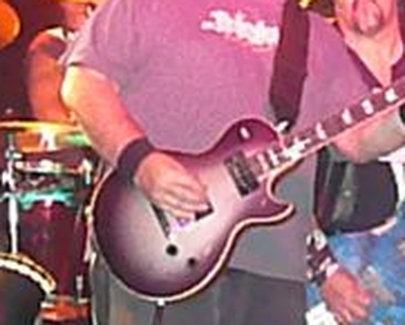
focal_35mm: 151
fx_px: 1811
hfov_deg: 12.7
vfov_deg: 10.2
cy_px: 211
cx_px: 354
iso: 1600
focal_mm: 6.4
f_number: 3.2
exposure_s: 1/30
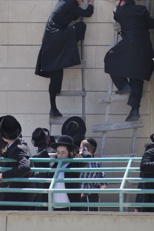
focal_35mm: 537
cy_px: 52
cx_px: 60
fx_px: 3454
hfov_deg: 2.6
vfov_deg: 3.8
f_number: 5.6
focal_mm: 200
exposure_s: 1/500
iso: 200
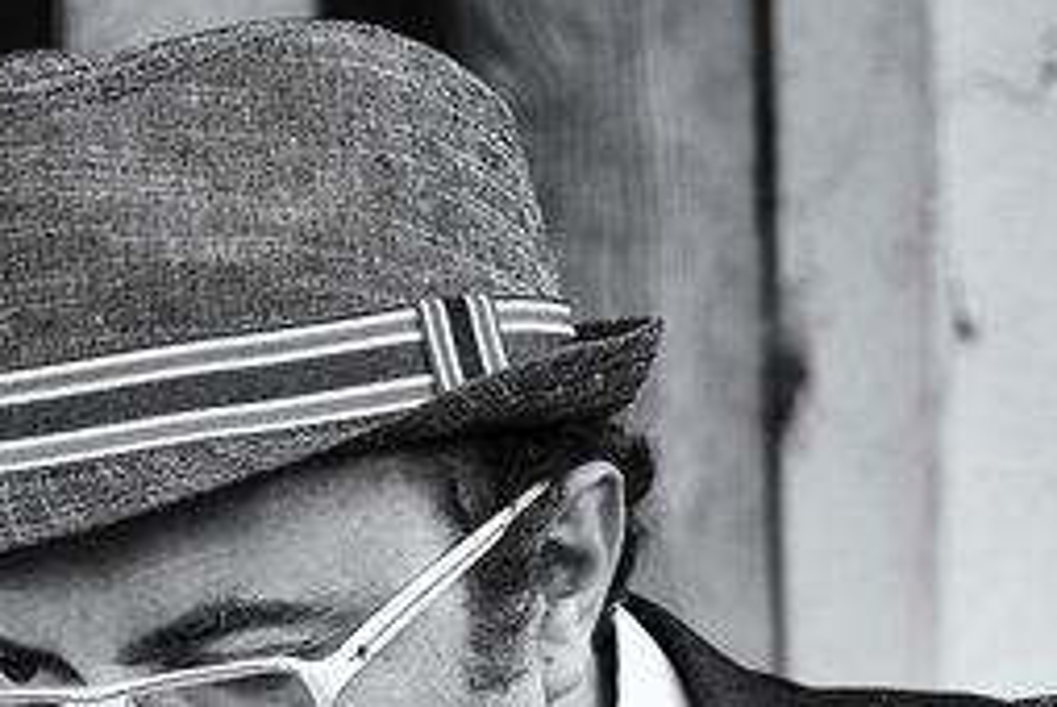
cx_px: 183
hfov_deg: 6.0
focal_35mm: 342
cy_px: 815
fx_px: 10053
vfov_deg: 4.0
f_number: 5.6
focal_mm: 145
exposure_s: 1/250
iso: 400
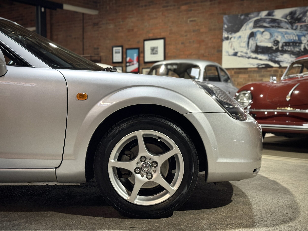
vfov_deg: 29.7
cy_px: 117
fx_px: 436
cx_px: 156
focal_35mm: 49
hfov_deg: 38.9
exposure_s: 1/50
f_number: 1.78
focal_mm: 6.76
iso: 250
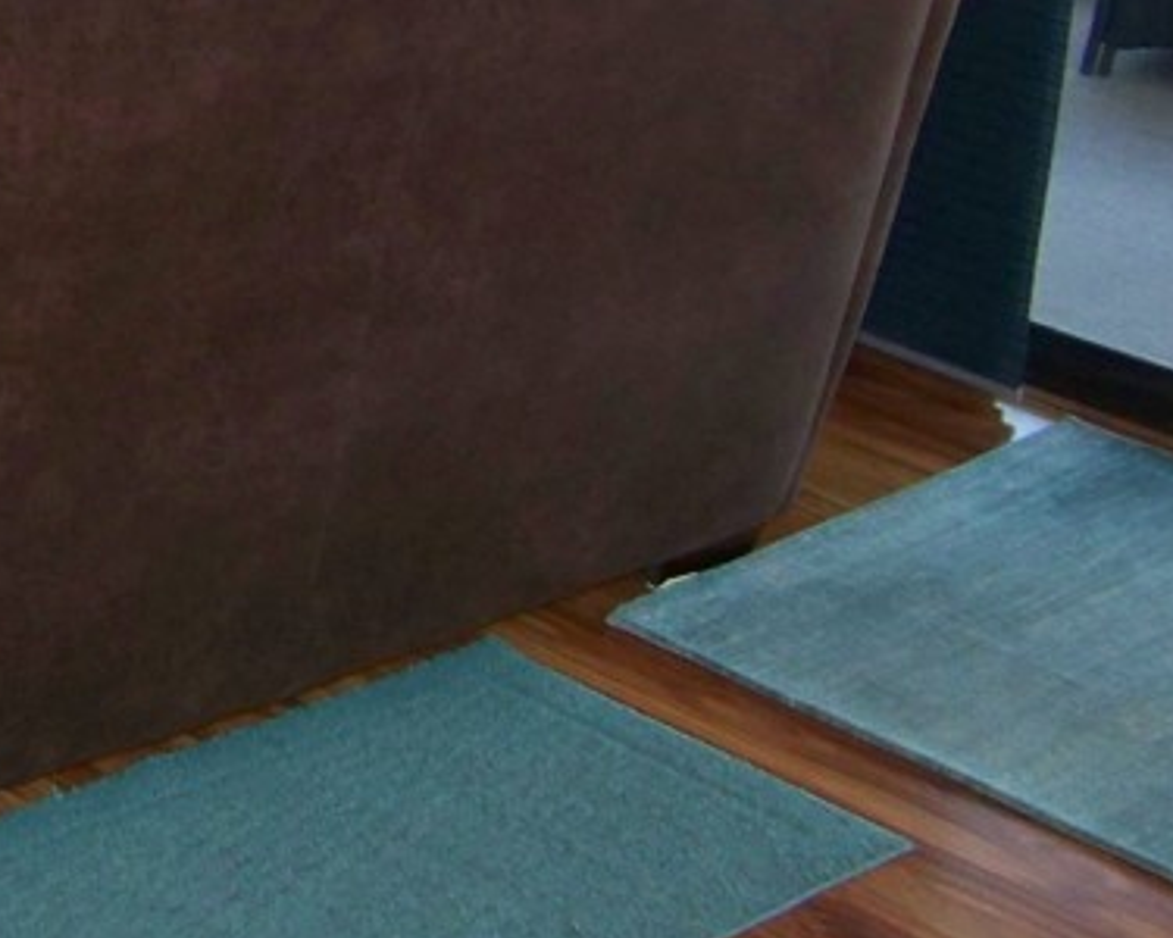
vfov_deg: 15.7
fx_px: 3333
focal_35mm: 96
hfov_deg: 19.1
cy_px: -3
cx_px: -150
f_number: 2.8
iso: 200
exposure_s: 1/30
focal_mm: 5.85
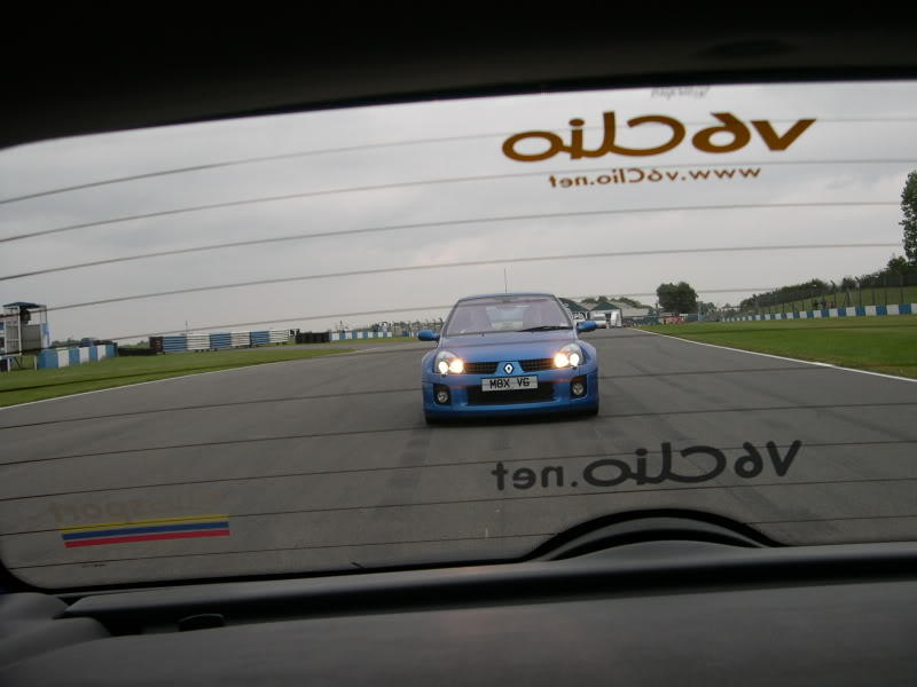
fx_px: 1007
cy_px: 344
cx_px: 458
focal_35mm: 38
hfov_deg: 49.0
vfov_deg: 37.7
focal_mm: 8
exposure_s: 1/152
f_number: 2.8
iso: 100
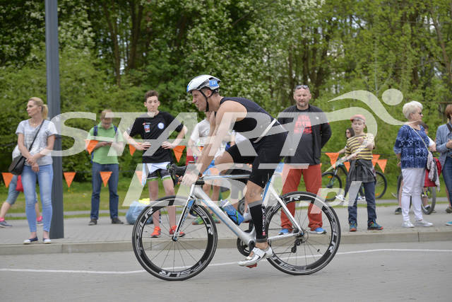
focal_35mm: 75
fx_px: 942
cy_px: 151
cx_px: 226
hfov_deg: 27.0
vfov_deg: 18.2
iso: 400
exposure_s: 1/2000
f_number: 4
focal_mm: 75
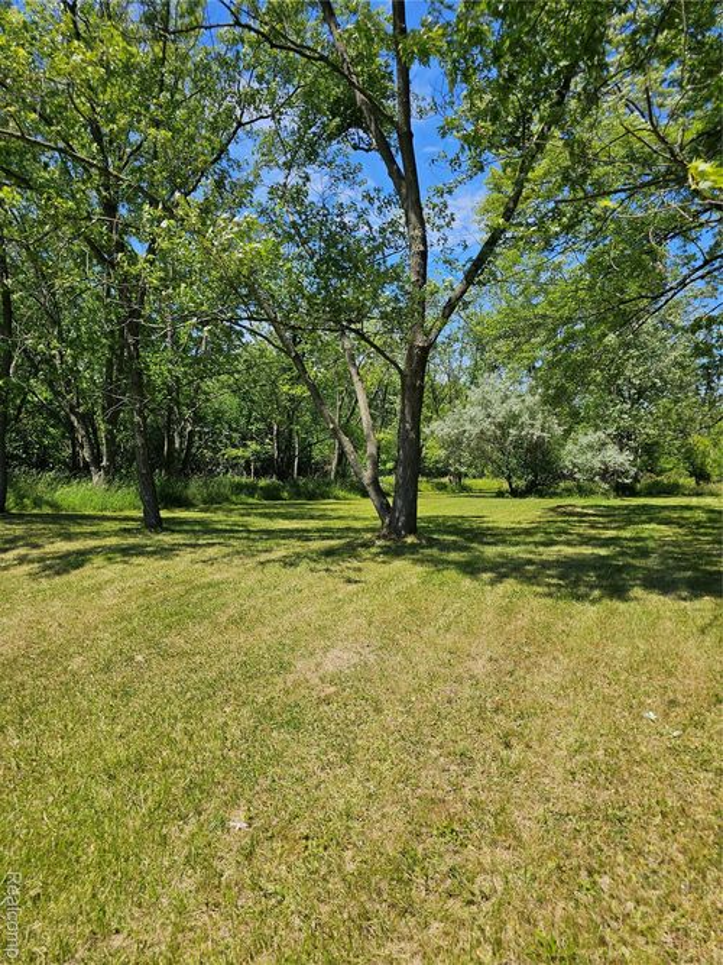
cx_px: 362
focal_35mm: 23
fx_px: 641
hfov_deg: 58.9
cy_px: 482
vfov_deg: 73.9
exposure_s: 1/771
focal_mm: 6.3
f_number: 1.7
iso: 10
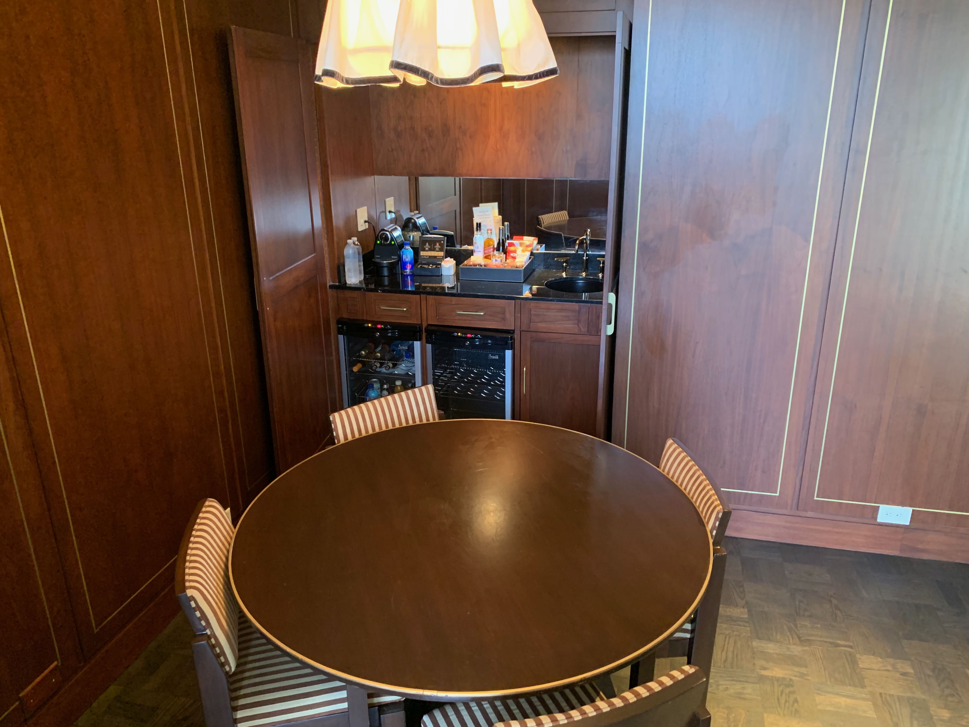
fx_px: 728
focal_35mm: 26
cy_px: 364
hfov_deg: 67.3
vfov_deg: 53.1
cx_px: 484
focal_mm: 4.25
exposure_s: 1/30
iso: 500
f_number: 1.8
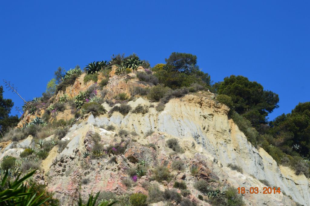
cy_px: 103
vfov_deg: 17.5
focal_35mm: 78
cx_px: 155
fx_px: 671
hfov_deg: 26.0
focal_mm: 52
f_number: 11
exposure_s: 1/500
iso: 400
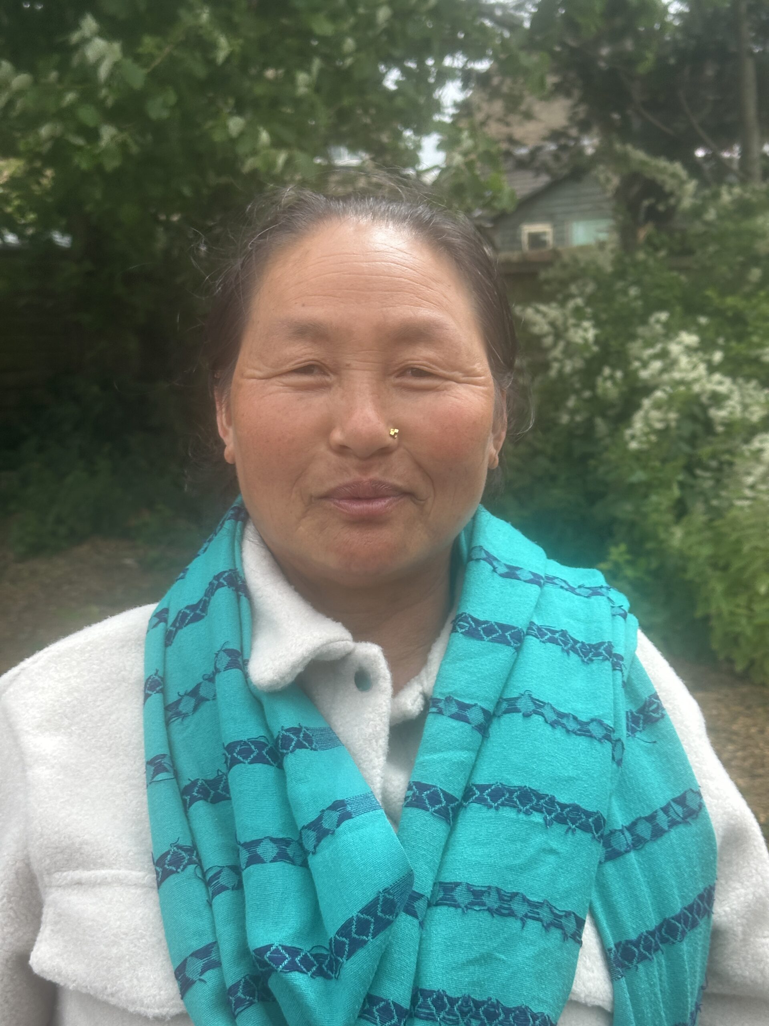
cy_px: 513
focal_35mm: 48
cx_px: 384
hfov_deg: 30.3
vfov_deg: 39.7
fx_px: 1422
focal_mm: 6.86
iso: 64
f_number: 1.78
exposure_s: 1/1199
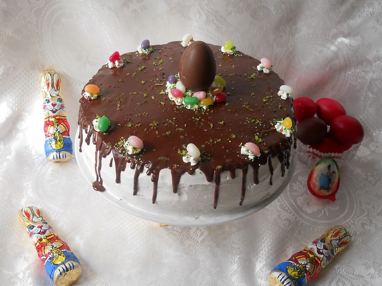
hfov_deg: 45.8
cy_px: 143
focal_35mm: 41
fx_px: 452
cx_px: 191
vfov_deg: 35.1
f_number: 3.1
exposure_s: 1/80
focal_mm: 6.72
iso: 80
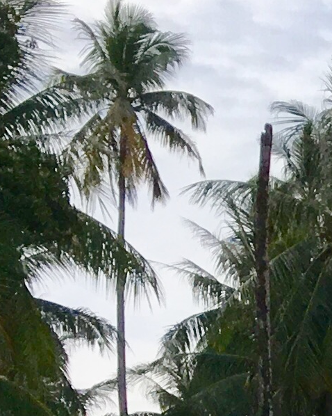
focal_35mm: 191
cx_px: 1126
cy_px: 806
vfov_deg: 9.5
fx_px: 2347
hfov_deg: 6.9
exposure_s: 1/785
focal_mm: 4.15
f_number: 2.2
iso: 25
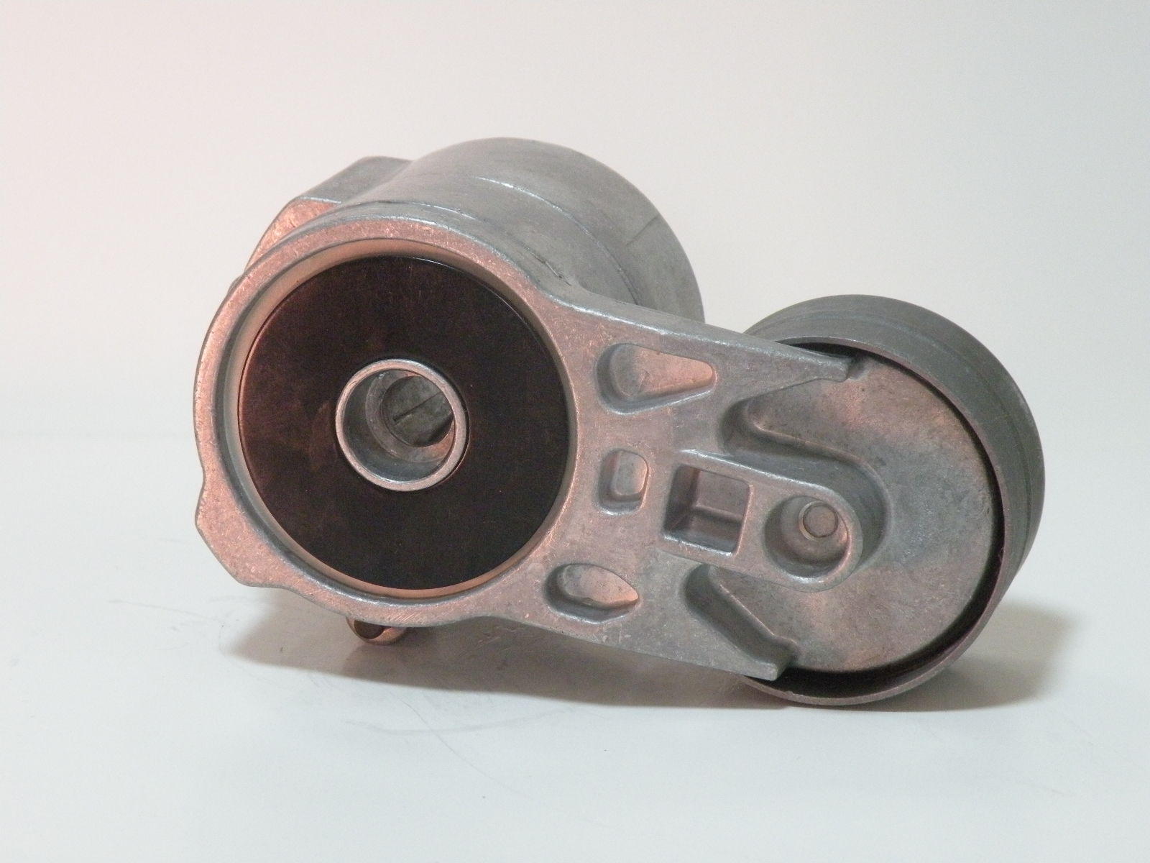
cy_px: 432
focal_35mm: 129
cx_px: 575
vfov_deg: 11.5
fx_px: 4286
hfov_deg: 15.3
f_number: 4.5
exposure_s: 1/12.5
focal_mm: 22.9
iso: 400
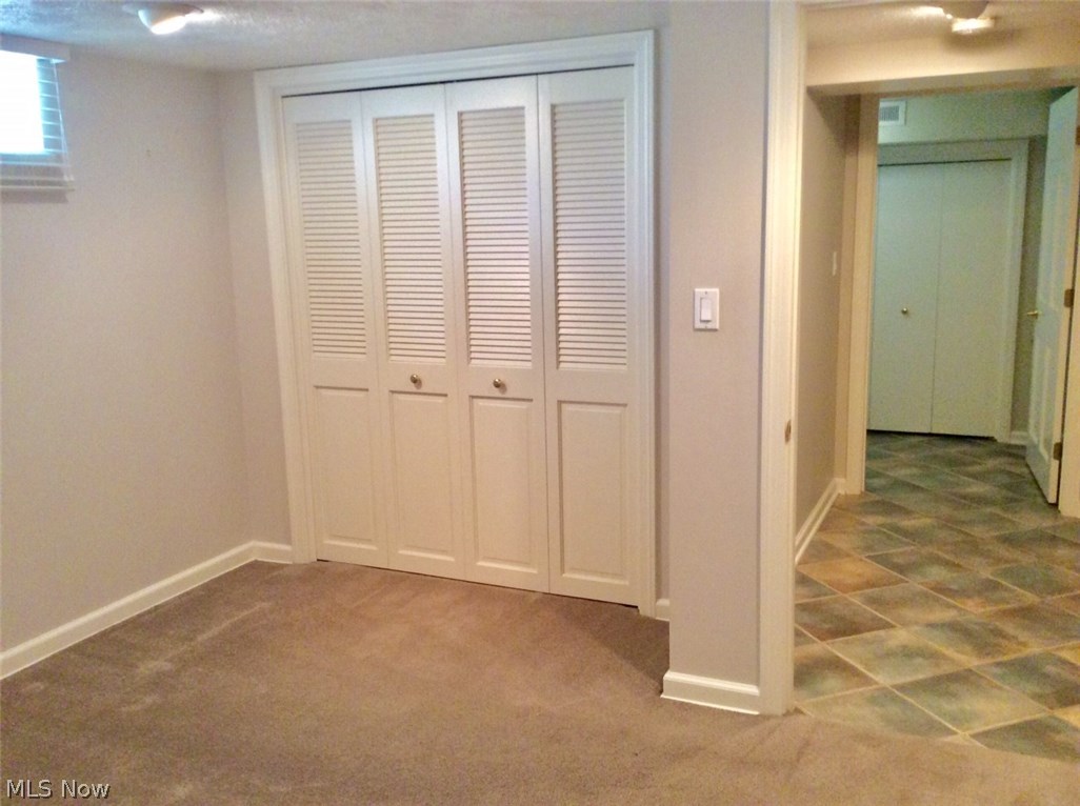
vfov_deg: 44.0
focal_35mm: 32
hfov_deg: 56.9
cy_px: 403
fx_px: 997
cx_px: 540
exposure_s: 1/24
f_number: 2.4
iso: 125
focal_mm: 3.3
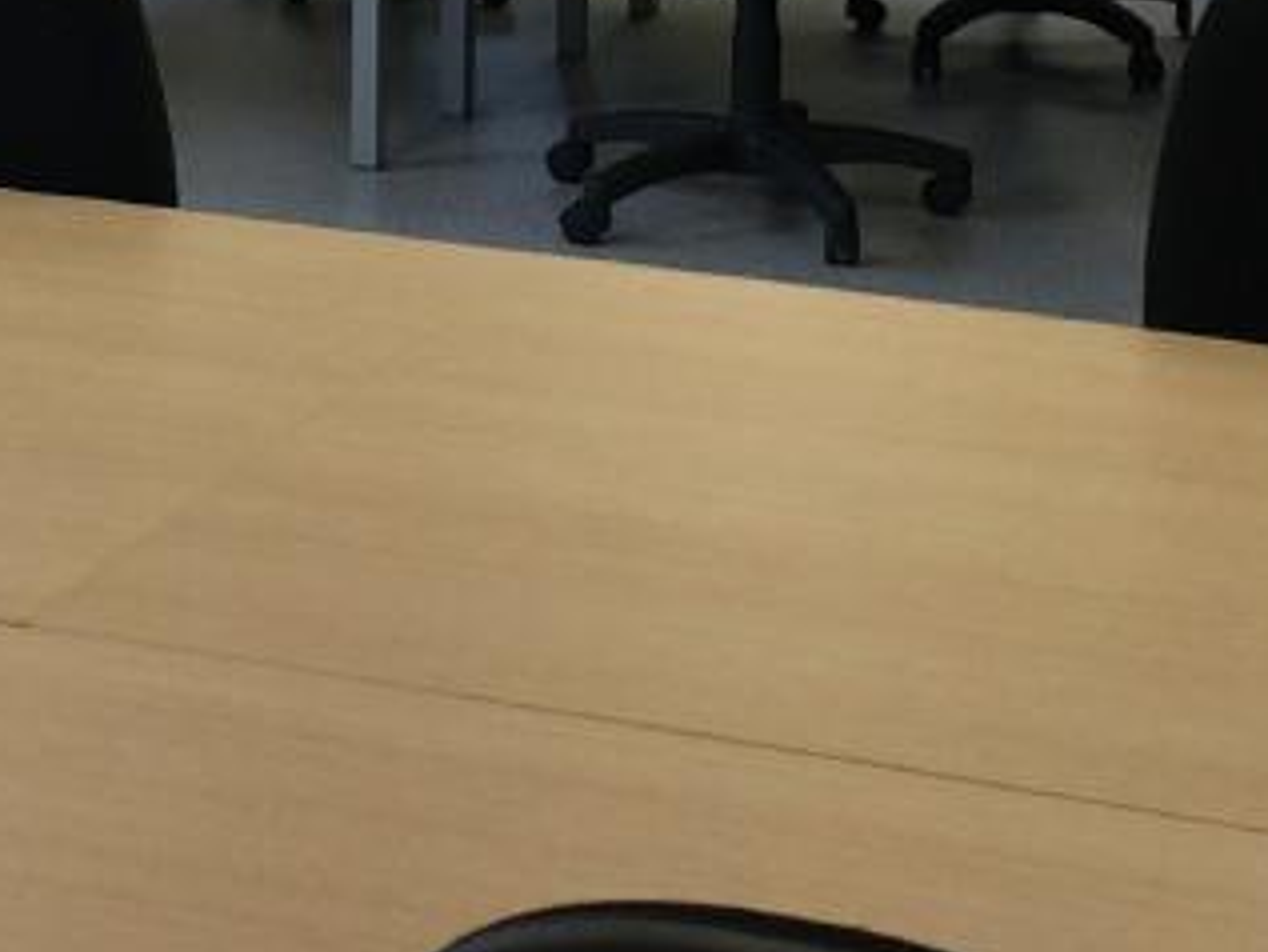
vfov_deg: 11.7
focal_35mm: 117
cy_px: -764
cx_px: 424
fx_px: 4287
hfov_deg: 16.8
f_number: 2.2
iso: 50
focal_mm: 4.15
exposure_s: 1/100
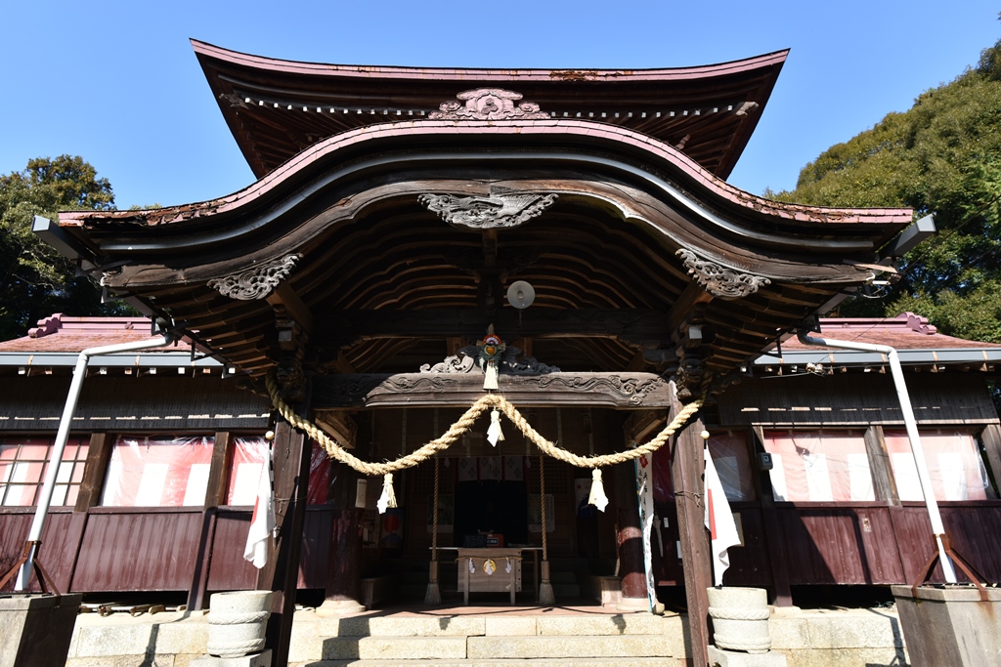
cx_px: 500
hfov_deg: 84.0
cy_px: 334
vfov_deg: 61.9
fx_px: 556
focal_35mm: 20
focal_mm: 20
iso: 200
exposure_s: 1/400
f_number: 5.6
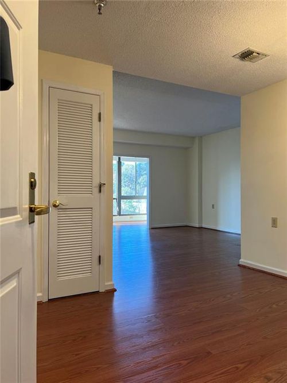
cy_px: 192
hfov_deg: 53.0
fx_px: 288
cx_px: 144
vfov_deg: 67.3
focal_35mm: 26
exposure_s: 1/120
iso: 100
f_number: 1.5
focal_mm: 5.7
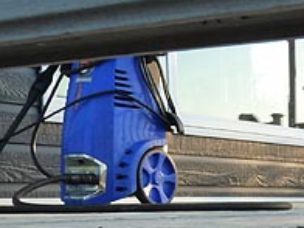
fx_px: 773
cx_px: 444
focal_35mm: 88
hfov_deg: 19.6
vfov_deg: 16.0
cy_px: 288
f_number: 4
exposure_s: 1/200
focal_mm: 4.8
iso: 160
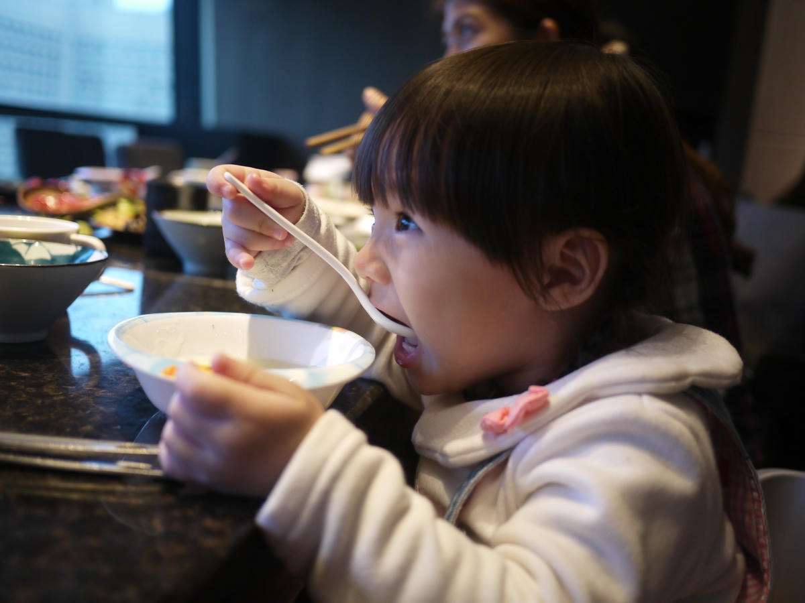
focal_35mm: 40
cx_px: 402
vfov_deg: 36.0
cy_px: 302
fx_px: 930
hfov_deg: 46.8
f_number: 1.7
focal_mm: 20
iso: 400
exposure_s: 1/60
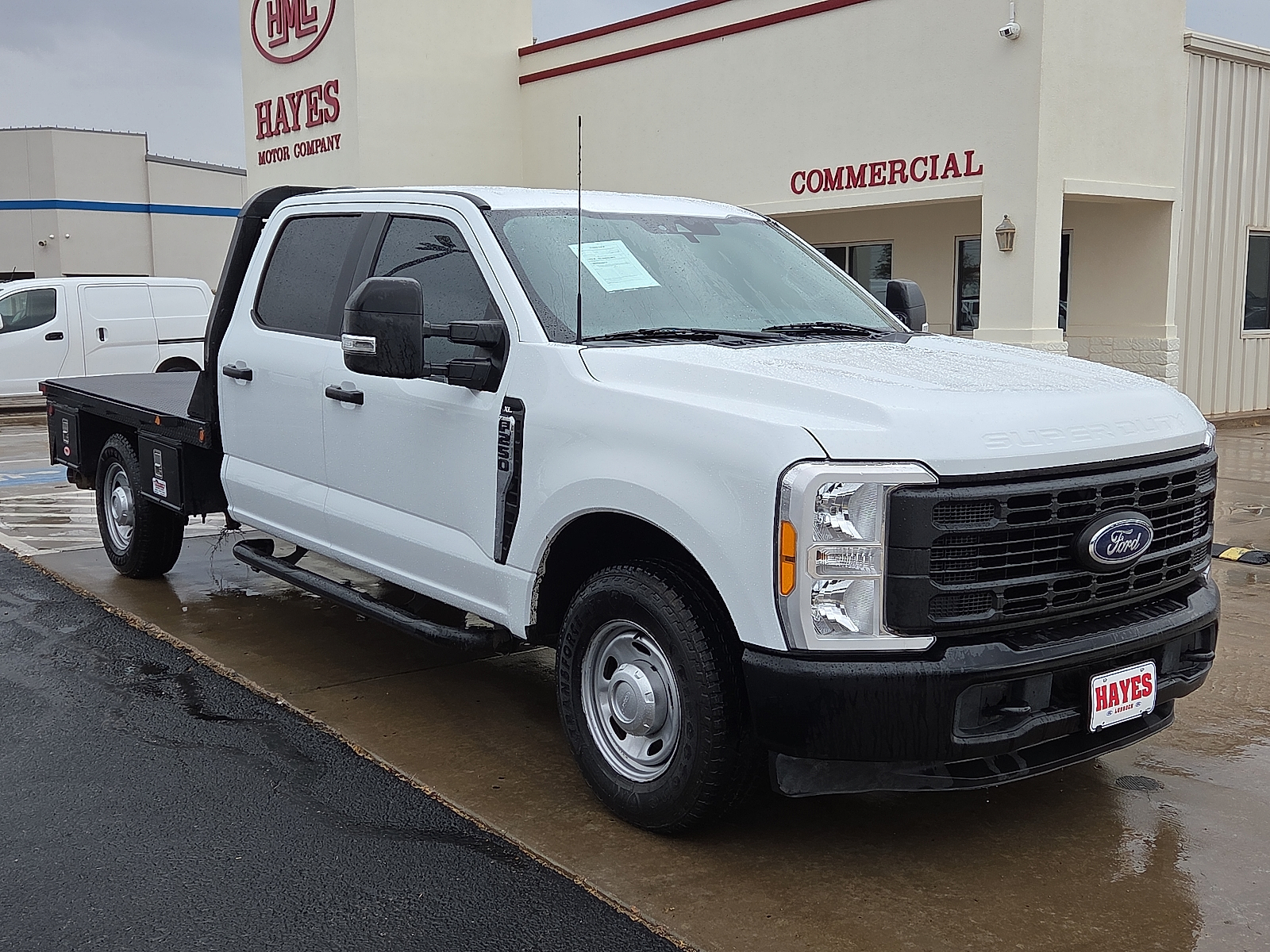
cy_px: 476
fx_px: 1357
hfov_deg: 50.1
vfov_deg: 38.7
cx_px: 635
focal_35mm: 37
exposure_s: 1/1111
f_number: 1.8
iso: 76
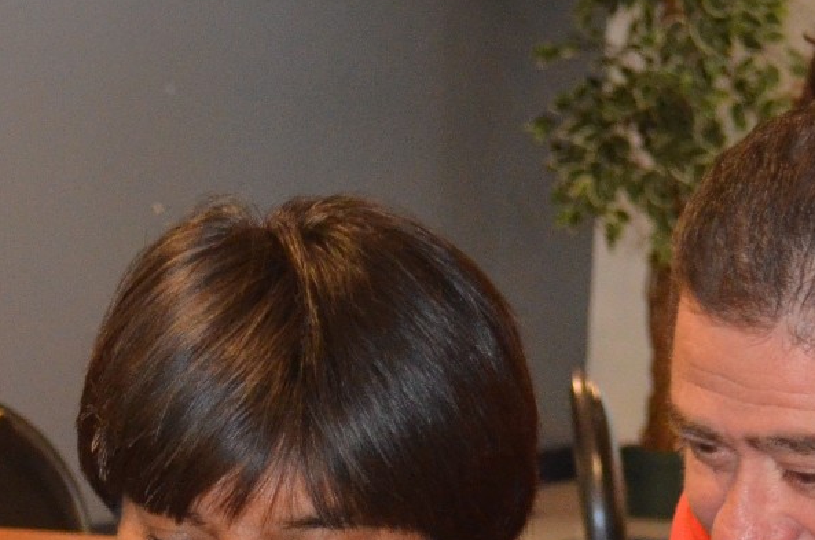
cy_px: 688
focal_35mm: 212
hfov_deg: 9.6
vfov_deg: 6.4
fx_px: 4790
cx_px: -91
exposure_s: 1/60
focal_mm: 34
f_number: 5
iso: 1600
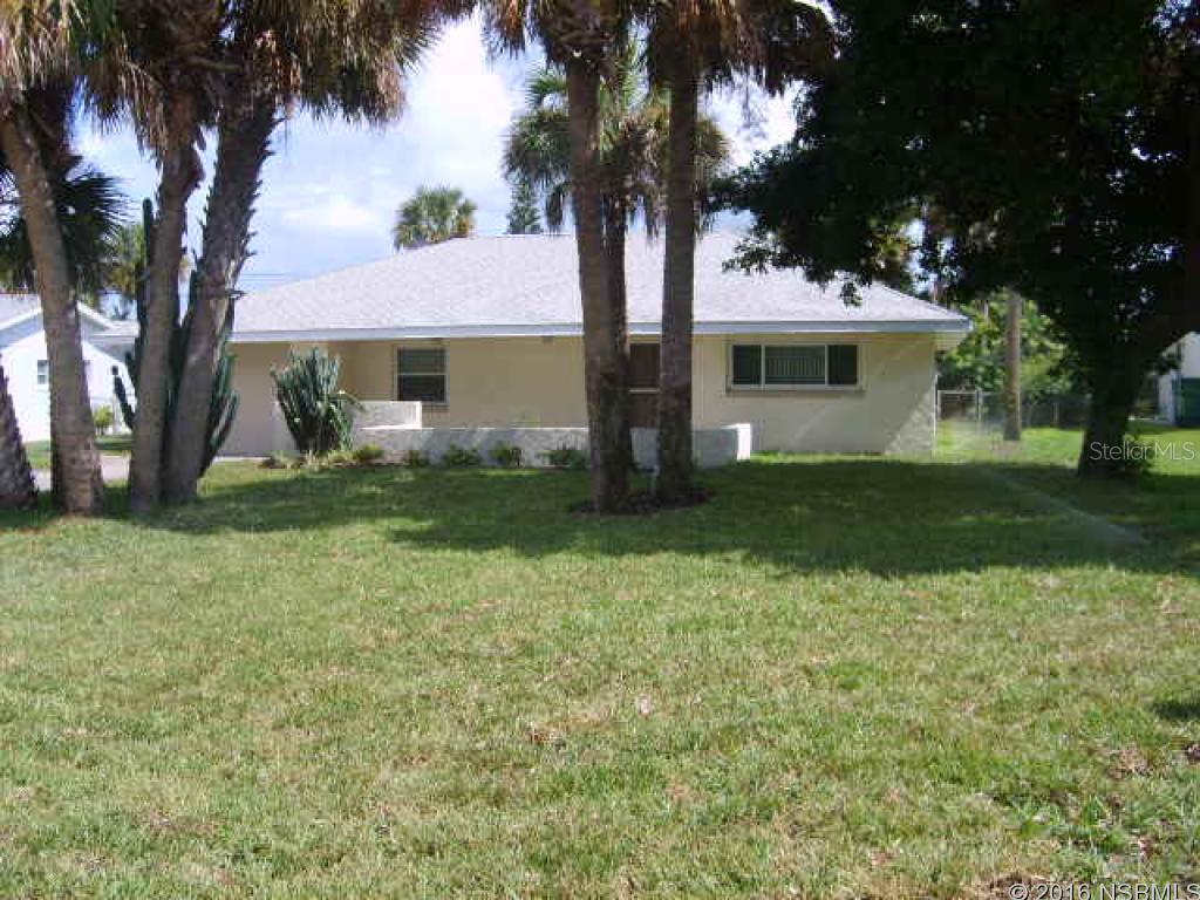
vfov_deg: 40.7
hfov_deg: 52.6
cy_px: 450
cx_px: 600
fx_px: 1213
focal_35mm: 35
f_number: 2.8
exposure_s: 1/750
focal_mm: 5.8
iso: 50
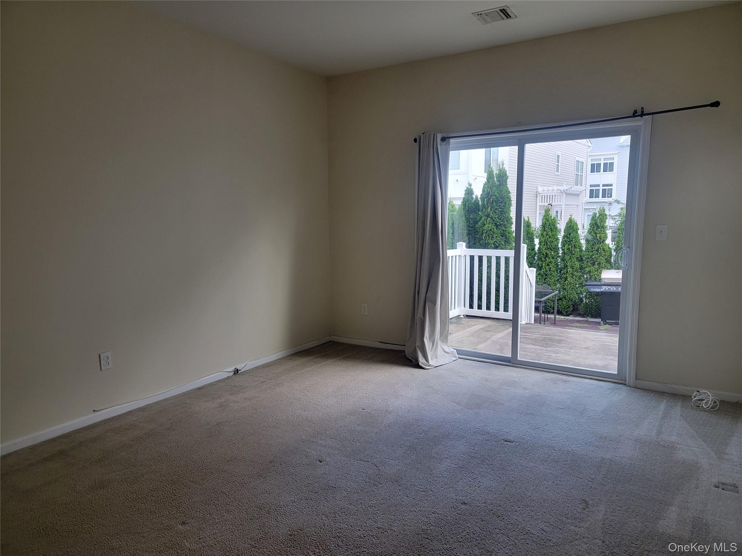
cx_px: 371
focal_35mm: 24
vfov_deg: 56.8
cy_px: 278
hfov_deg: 71.6
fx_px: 514
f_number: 1.8
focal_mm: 6.7
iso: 100
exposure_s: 1/120
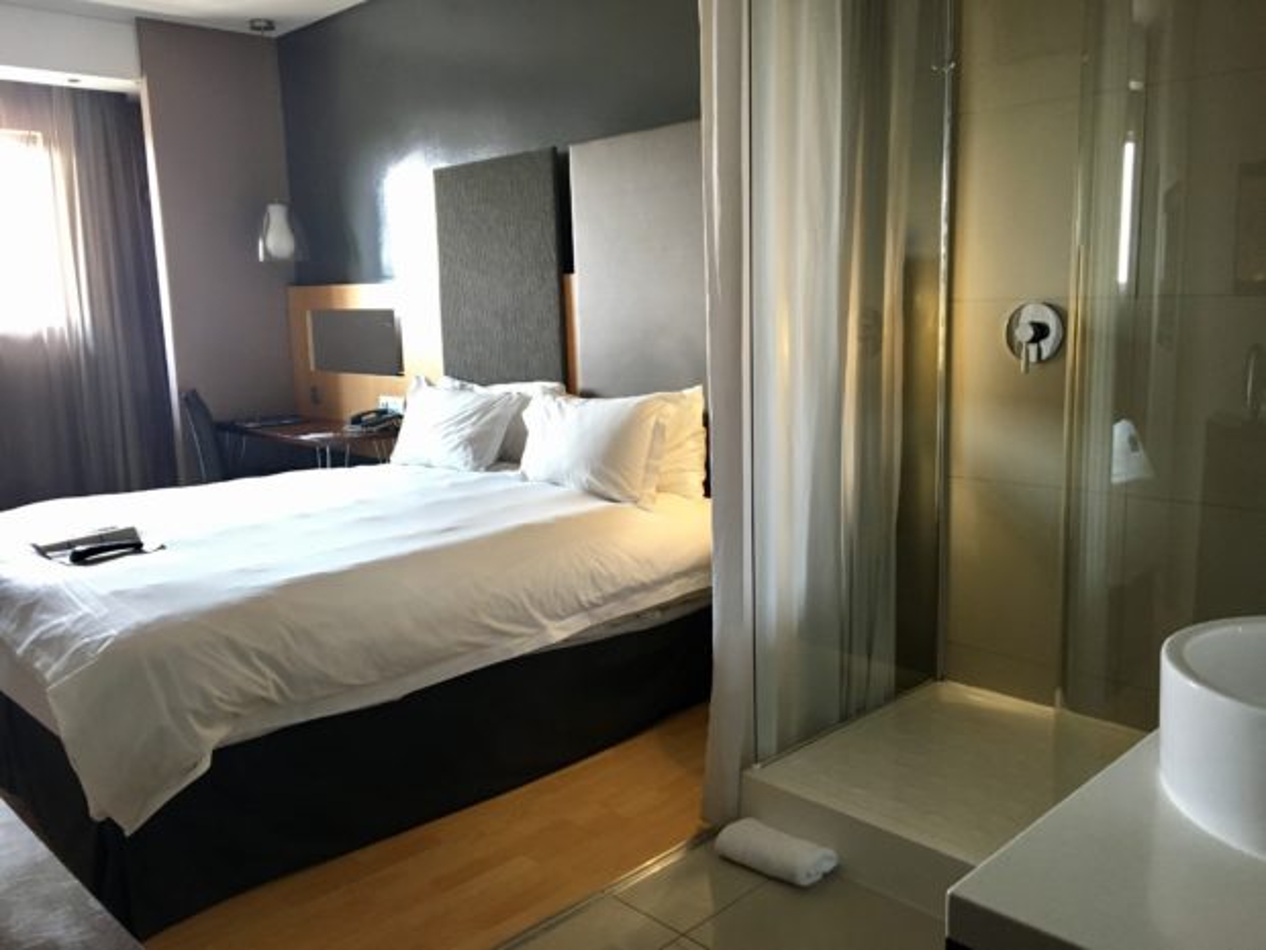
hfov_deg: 61.7
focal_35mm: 29
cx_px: 633
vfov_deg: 48.2
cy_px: 475
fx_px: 1061
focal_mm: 4.15
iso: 160
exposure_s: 1/33
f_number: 2.2
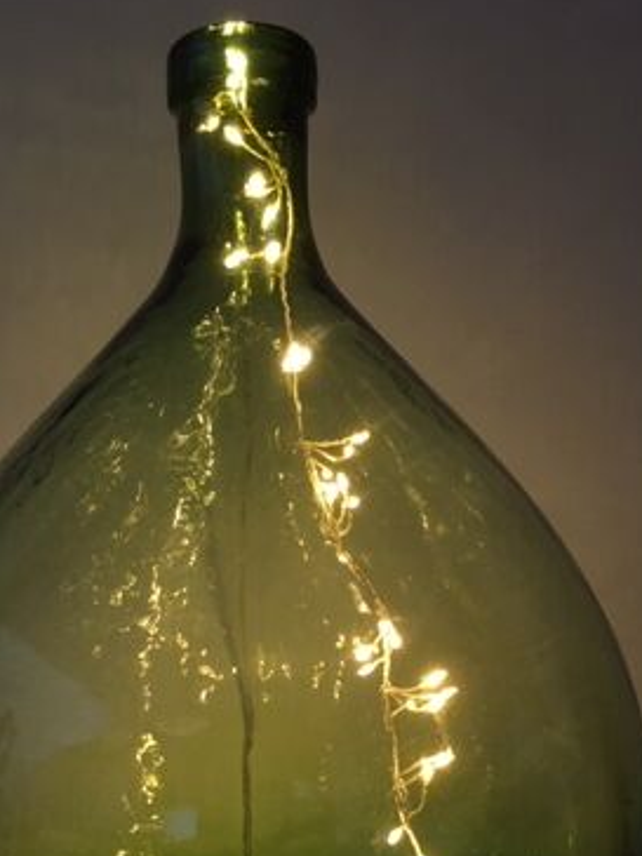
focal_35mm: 51
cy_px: 698
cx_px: 261
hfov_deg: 28.5
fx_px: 1261
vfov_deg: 36.1
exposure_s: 1/33
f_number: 2.2
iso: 100
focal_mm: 4.15
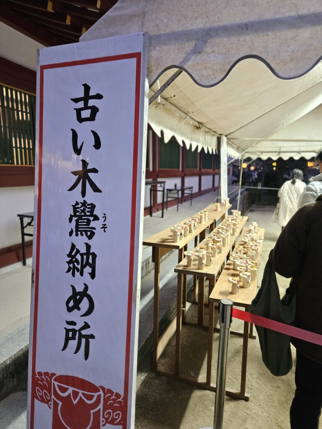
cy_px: 214
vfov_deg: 73.9
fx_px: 285
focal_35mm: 23
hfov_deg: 58.9
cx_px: 161
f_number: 1.8
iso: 800
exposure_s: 1/50
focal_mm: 5.4
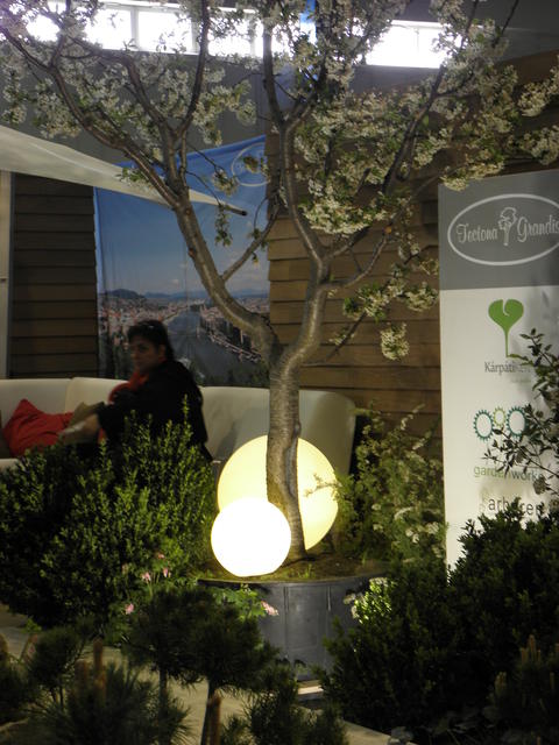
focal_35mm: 87
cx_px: 280
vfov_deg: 22.5
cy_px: 372
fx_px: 1873
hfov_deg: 17.0
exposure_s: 1/25
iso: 125
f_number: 4
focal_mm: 15.54
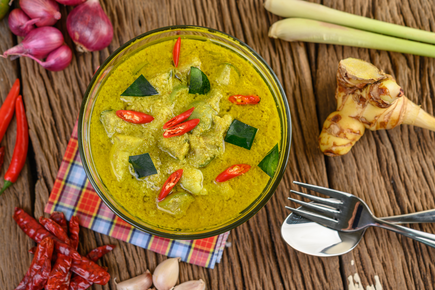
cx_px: 218
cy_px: 145
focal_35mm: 60
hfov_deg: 33.4
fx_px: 725
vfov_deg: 22.6
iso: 100
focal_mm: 60
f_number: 5.6
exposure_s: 1/125
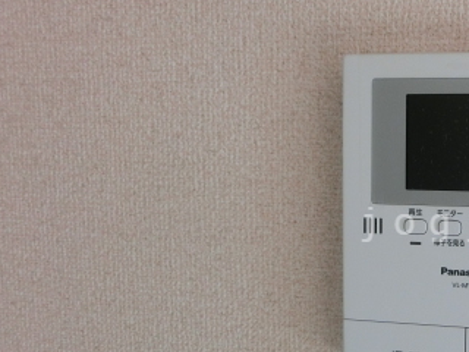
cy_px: 224
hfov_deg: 36.0
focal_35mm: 48
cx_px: 462
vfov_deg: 30.1
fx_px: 650
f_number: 3
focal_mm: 4.24
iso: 100
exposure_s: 1/125
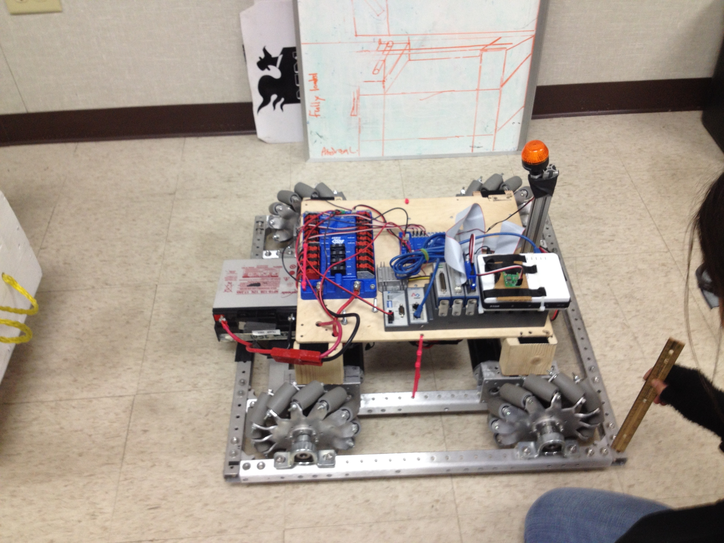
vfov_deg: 40.7
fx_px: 732
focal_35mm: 35
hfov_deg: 52.6
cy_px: 272
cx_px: 362
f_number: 2.4
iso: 80
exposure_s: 1/20
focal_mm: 4.28
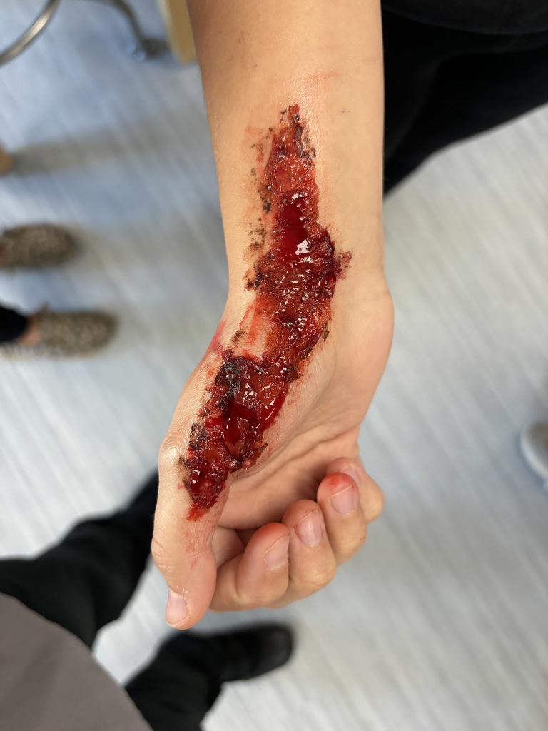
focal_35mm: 26
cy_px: 366
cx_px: 274
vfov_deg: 67.3
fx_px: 549
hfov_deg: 53.1
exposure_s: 1/60
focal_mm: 5.96
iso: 250
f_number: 1.6
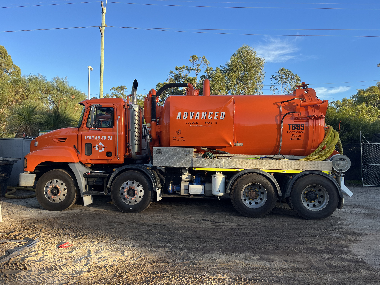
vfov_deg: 53.1
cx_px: 190
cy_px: 142
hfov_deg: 67.3
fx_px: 285
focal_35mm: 26
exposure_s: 1/777
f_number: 1.6
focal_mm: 5.1
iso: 50
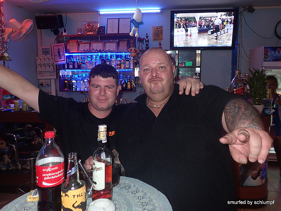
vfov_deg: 49.7
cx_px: 140
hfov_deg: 63.4
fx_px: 227
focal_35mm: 28
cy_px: 106
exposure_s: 1/30
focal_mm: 5.14
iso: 400
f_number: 2.2
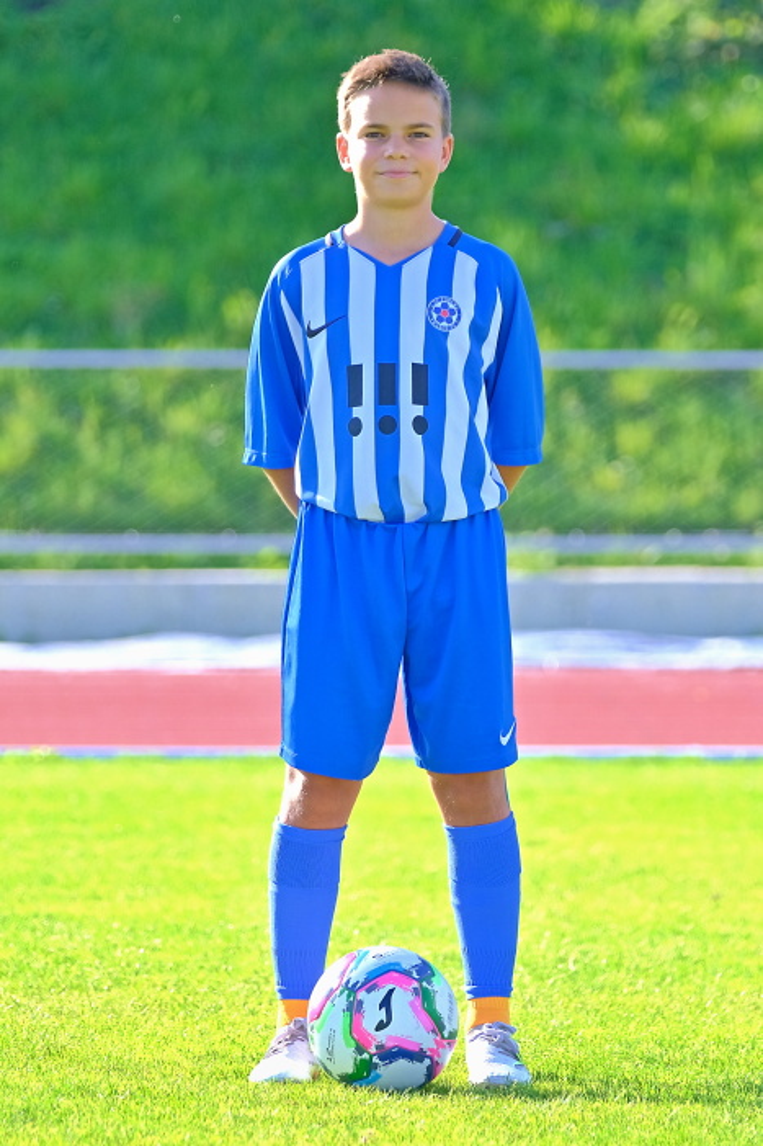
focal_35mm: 166
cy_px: 573
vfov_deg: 12.4
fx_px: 5280
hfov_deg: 8.3
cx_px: 382
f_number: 2.8
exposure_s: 1/800
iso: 320
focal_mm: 110.6
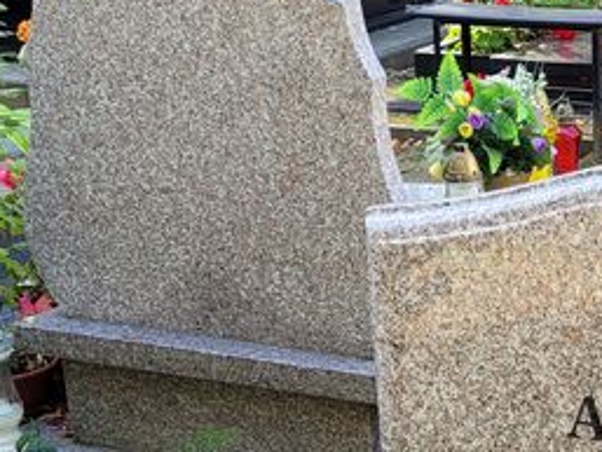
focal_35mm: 91
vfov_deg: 15.7
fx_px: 1583
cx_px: 595
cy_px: 533
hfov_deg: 20.8
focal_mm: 5.4
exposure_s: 1/121
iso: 40
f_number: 1.8
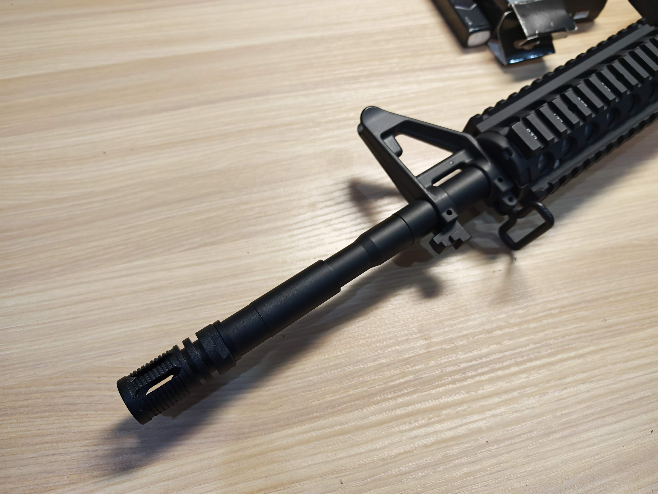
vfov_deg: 56.8
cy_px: 247
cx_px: 329
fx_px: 456
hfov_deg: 71.6
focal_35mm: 24
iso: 200
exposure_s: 1/100
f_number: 2
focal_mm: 6.83
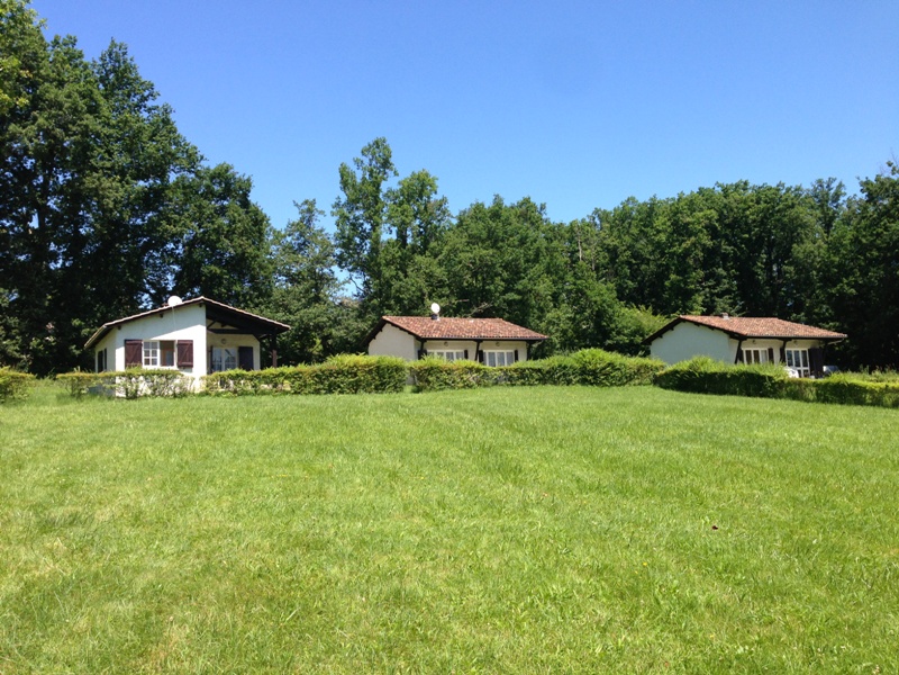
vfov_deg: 42.9
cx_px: 450
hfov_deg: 55.4
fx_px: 857
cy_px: 338
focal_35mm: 33
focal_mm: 4.13
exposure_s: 1/753
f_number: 2.4
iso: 50
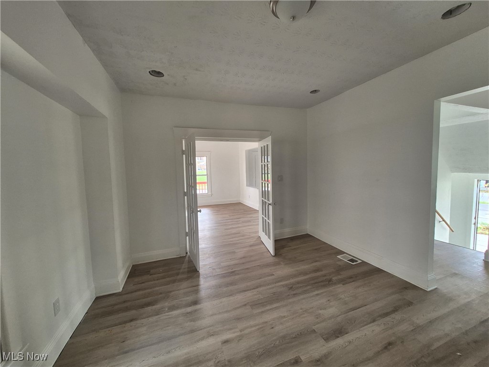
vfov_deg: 89.9
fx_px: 184
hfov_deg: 106.2
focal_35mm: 13
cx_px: 244
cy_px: 184
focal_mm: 1.74
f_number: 2.2
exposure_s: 1/60
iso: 100
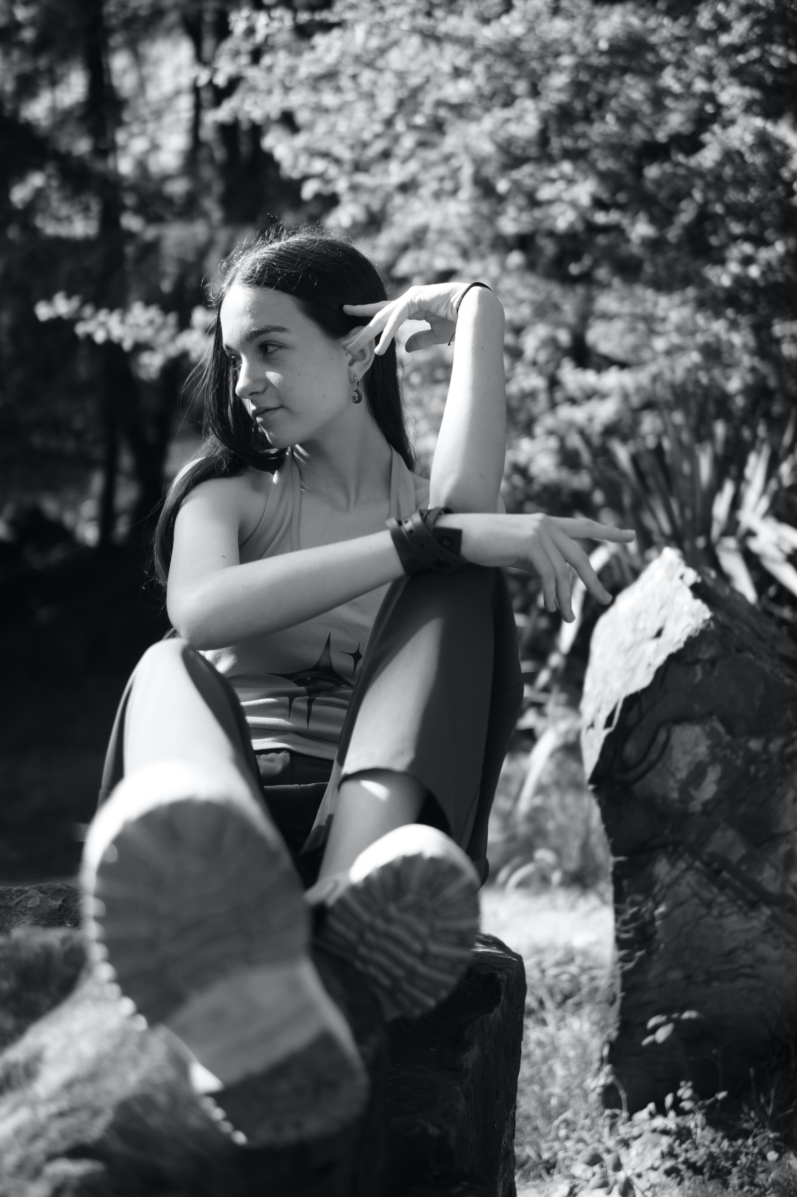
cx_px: 398
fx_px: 1496
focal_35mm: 45
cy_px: 598
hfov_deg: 29.8
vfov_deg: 43.6
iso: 100
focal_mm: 30
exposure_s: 1/1600
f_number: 1.4
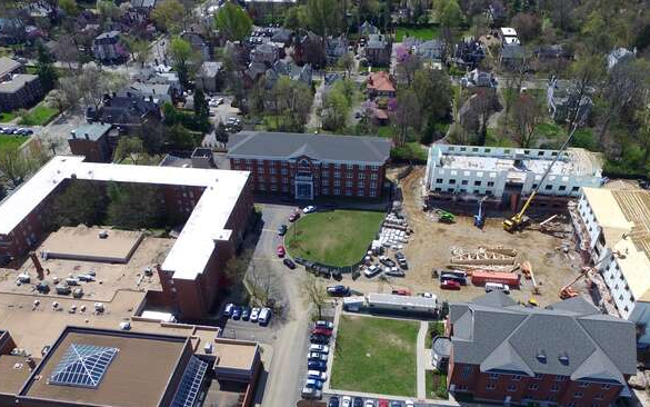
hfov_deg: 64.6
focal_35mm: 29
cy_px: 316
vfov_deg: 41.6
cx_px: 308
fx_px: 514
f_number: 2.8
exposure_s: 1/992
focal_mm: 3.61
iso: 100
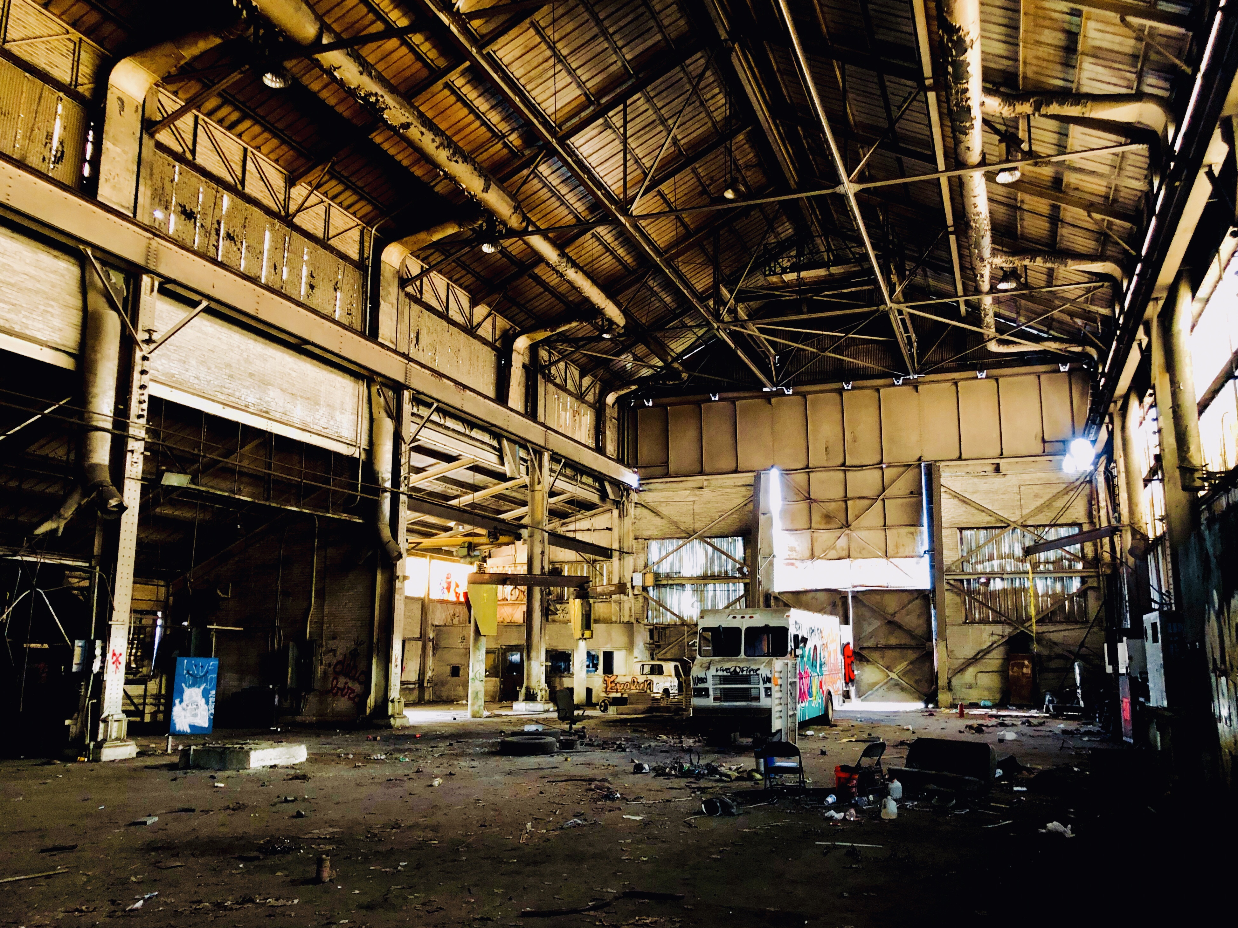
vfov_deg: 48.2
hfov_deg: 61.6
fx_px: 1037
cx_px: 636
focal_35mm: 29
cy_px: 475
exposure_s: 1/4
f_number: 1.8
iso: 100
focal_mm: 4
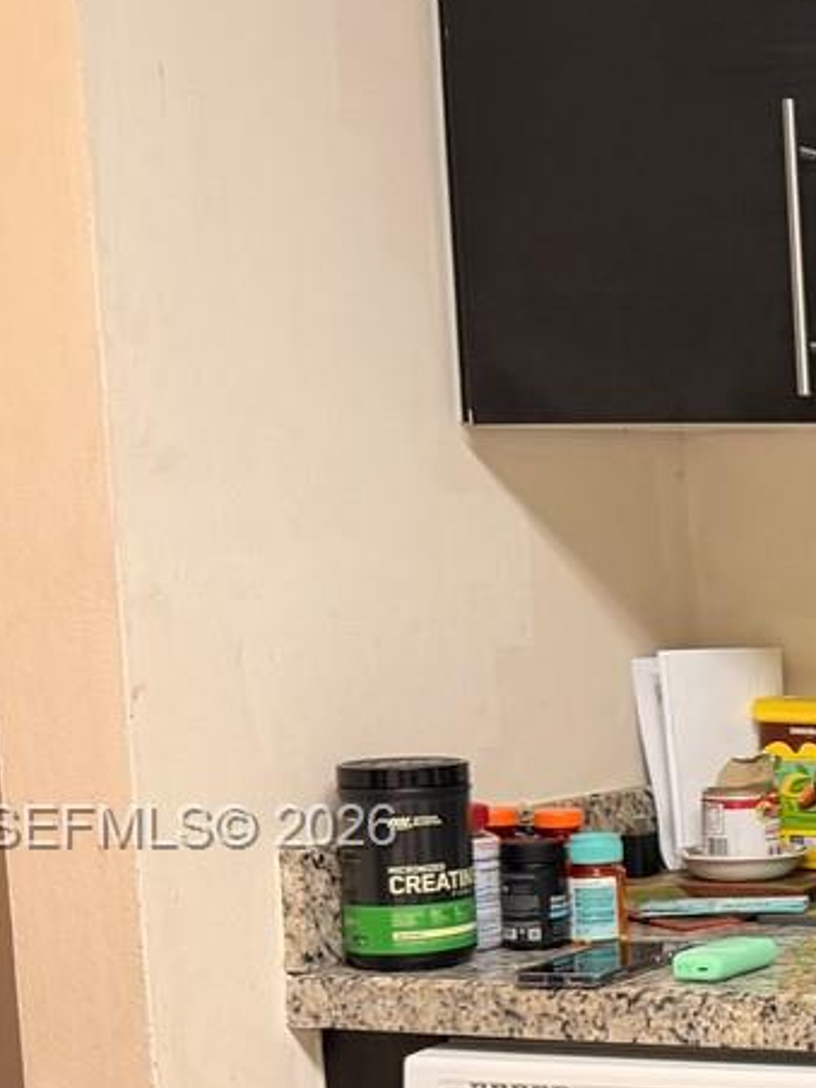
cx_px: 1574
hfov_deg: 14.7
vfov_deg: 22.8
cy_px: 830
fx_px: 2672
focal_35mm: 85
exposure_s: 1/60
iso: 160
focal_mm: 6.76
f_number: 1.78
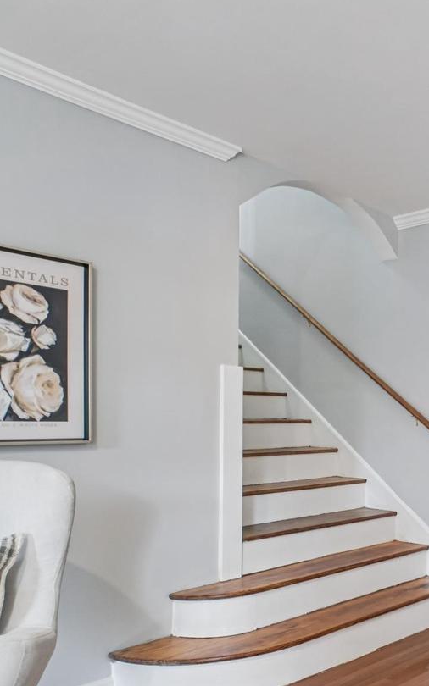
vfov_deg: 62.6
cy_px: 402
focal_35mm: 30
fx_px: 560
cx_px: 515
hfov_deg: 33.9
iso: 500
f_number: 8
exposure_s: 1/4
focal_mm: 11
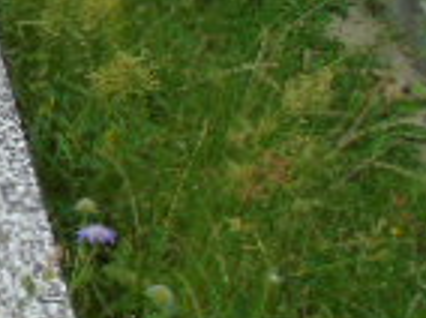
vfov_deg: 12.7
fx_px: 1388
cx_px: -372
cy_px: -75
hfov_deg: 14.9
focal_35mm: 113
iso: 80
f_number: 3.4
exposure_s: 1/500
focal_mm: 4.4
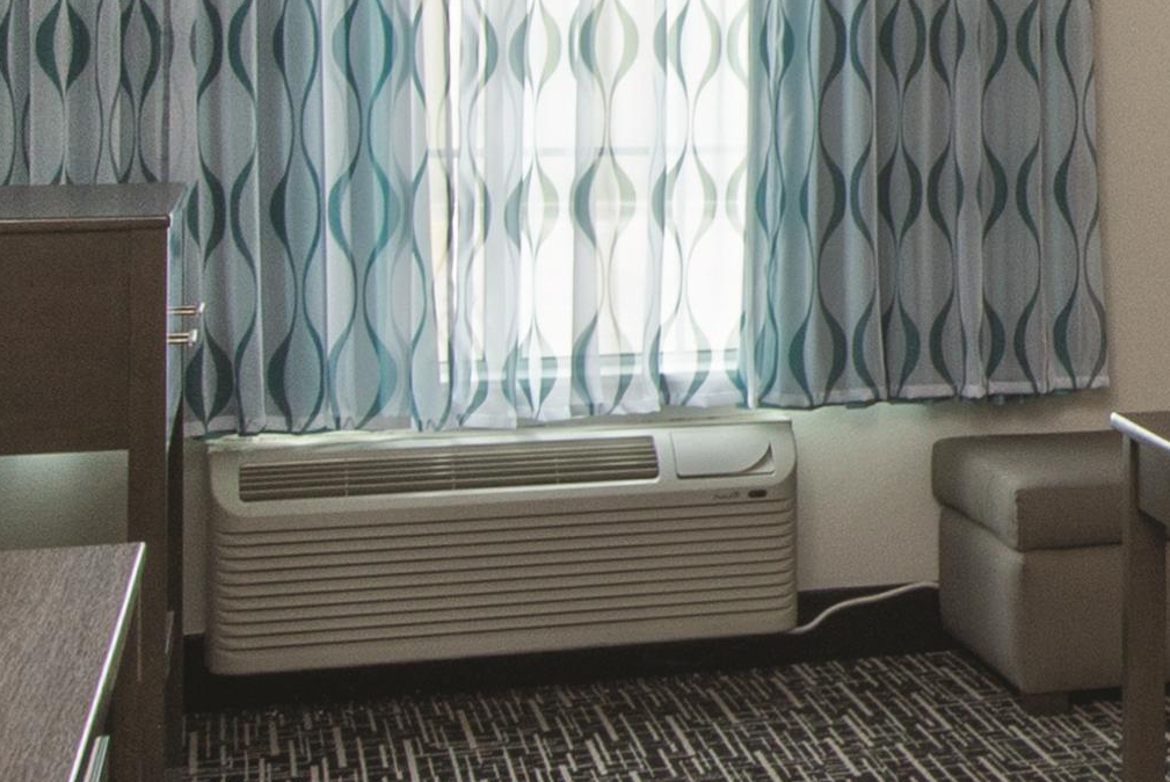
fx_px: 3089
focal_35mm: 95
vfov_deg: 14.3
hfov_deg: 18.2
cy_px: 72
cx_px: 1922
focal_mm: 16
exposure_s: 1/5
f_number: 16
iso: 200
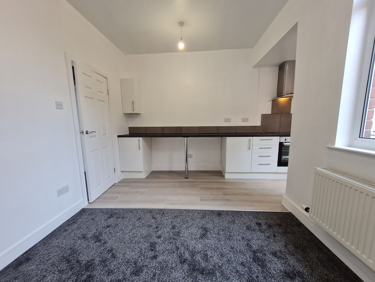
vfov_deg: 89.9
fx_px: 141
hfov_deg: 106.2
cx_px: 188
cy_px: 141
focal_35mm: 13
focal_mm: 1.74
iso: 80
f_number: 2.2
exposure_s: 1/50
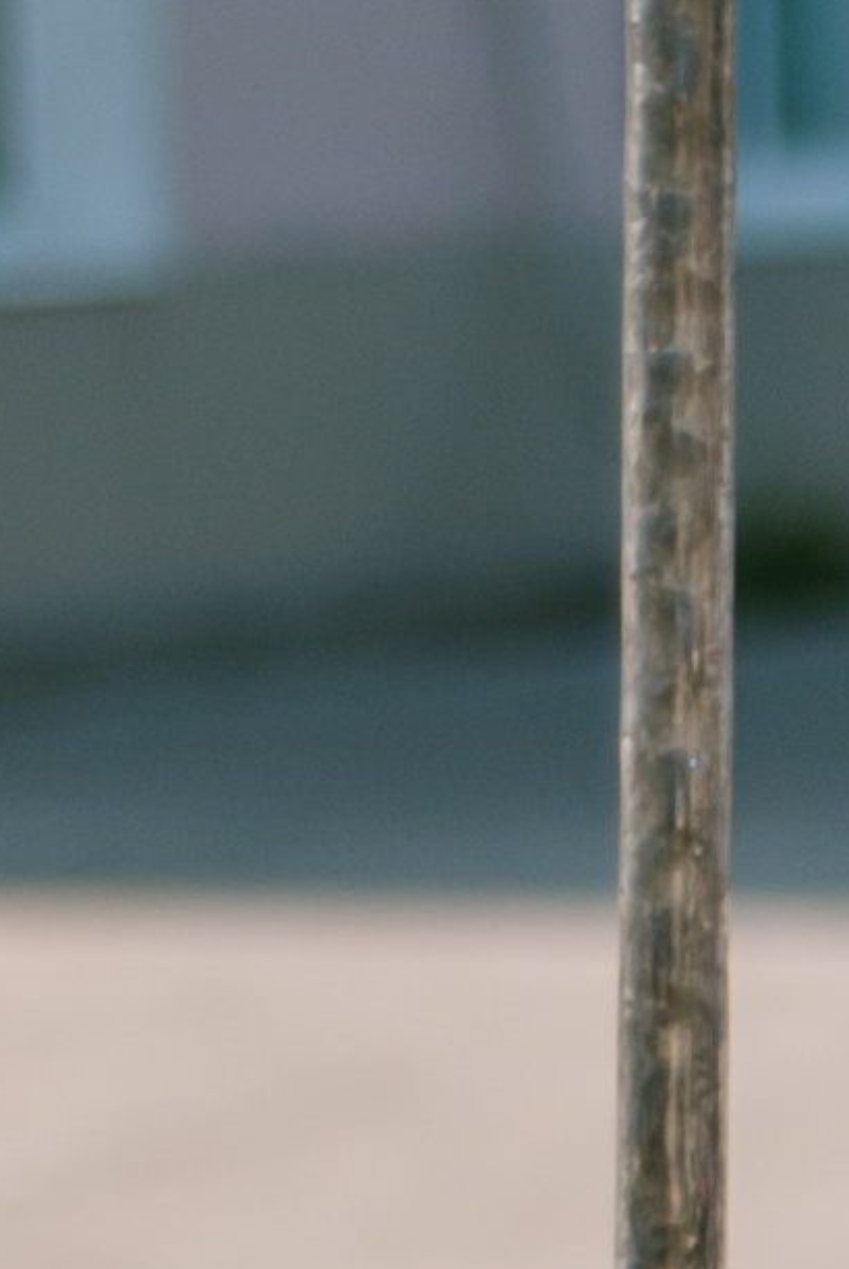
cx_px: 2209
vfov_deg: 4.4
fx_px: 16517
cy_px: 1758
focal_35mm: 468
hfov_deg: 2.9
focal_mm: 50
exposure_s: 1/1600
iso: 100
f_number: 1.8
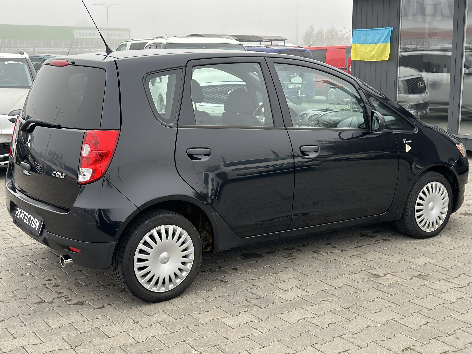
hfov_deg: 39.7
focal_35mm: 48
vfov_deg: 30.3
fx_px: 654
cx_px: 236
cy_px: 177
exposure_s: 1/690
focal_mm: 6.86
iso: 80
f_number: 1.78
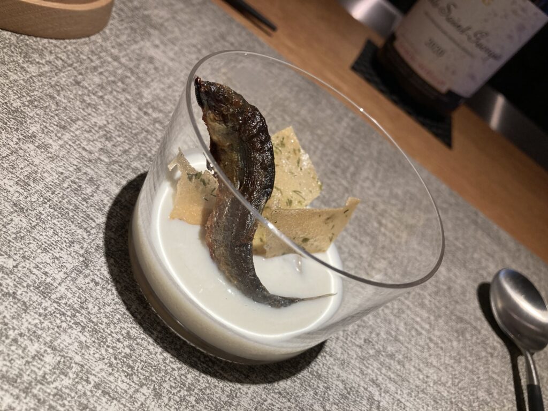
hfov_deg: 63.4
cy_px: 206
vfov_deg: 49.7
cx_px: 274
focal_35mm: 28
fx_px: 443
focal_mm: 3.99
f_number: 1.8
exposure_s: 1/60
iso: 100
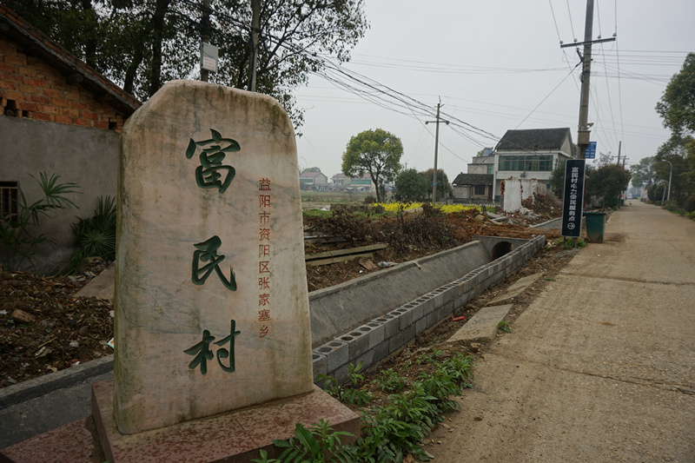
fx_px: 463
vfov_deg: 53.1
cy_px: 232
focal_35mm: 24
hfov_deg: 73.8
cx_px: 348
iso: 100
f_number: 7.1
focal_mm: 16
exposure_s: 1/100
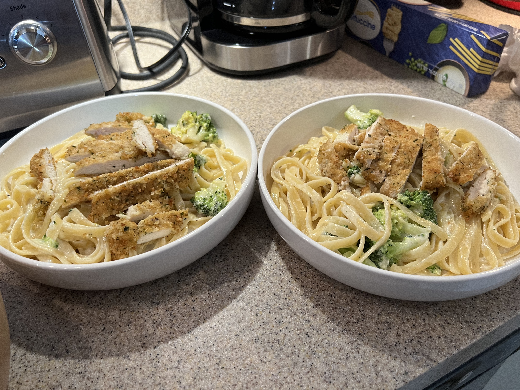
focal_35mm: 26
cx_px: 260
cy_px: 195
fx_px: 391
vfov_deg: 53.1
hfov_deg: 67.3
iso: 200
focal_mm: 5.7
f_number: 1.5
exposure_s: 1/60
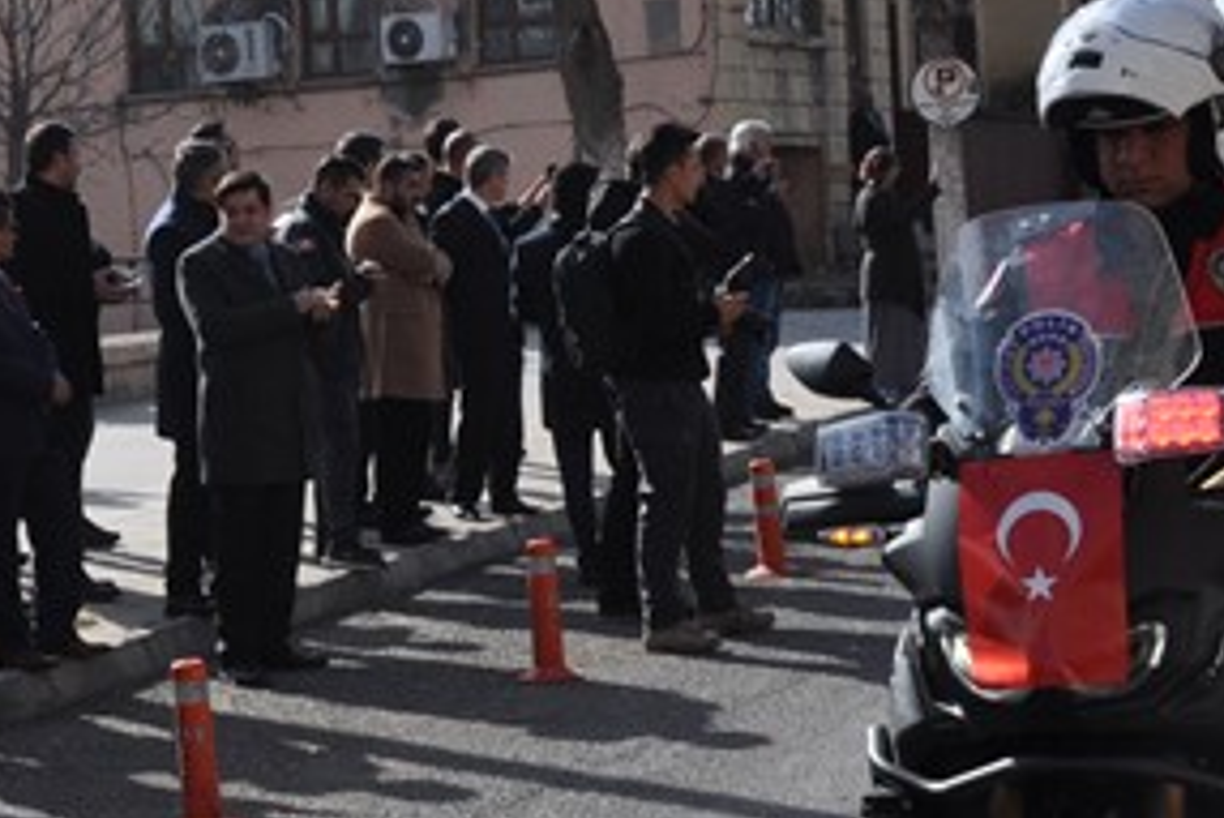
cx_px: 321
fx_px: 3470
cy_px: 415
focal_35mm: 102
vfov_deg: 13.4
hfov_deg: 19.9
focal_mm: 30
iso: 500
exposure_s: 1/400
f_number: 11
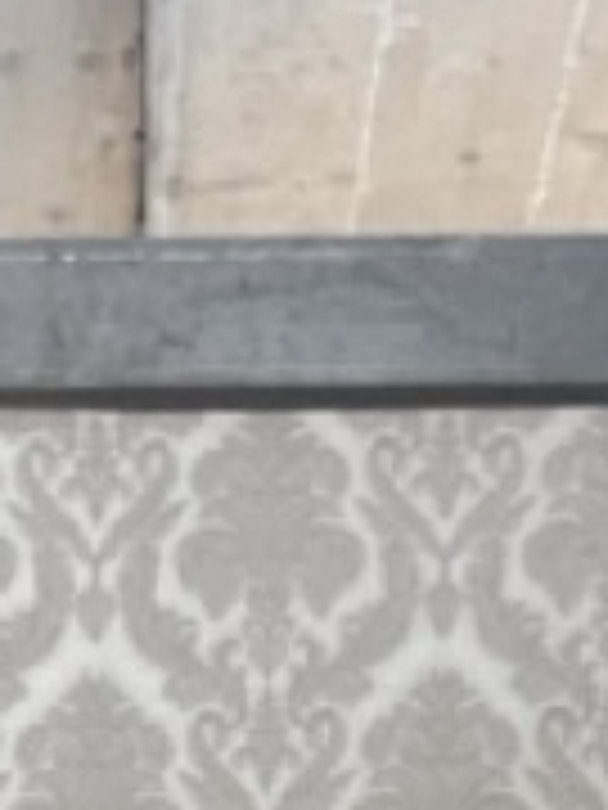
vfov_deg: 8.5
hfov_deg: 8.2
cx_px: -158
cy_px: 2718
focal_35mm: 178
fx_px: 4169
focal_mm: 5.1
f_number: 1.6
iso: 160
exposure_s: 1/60
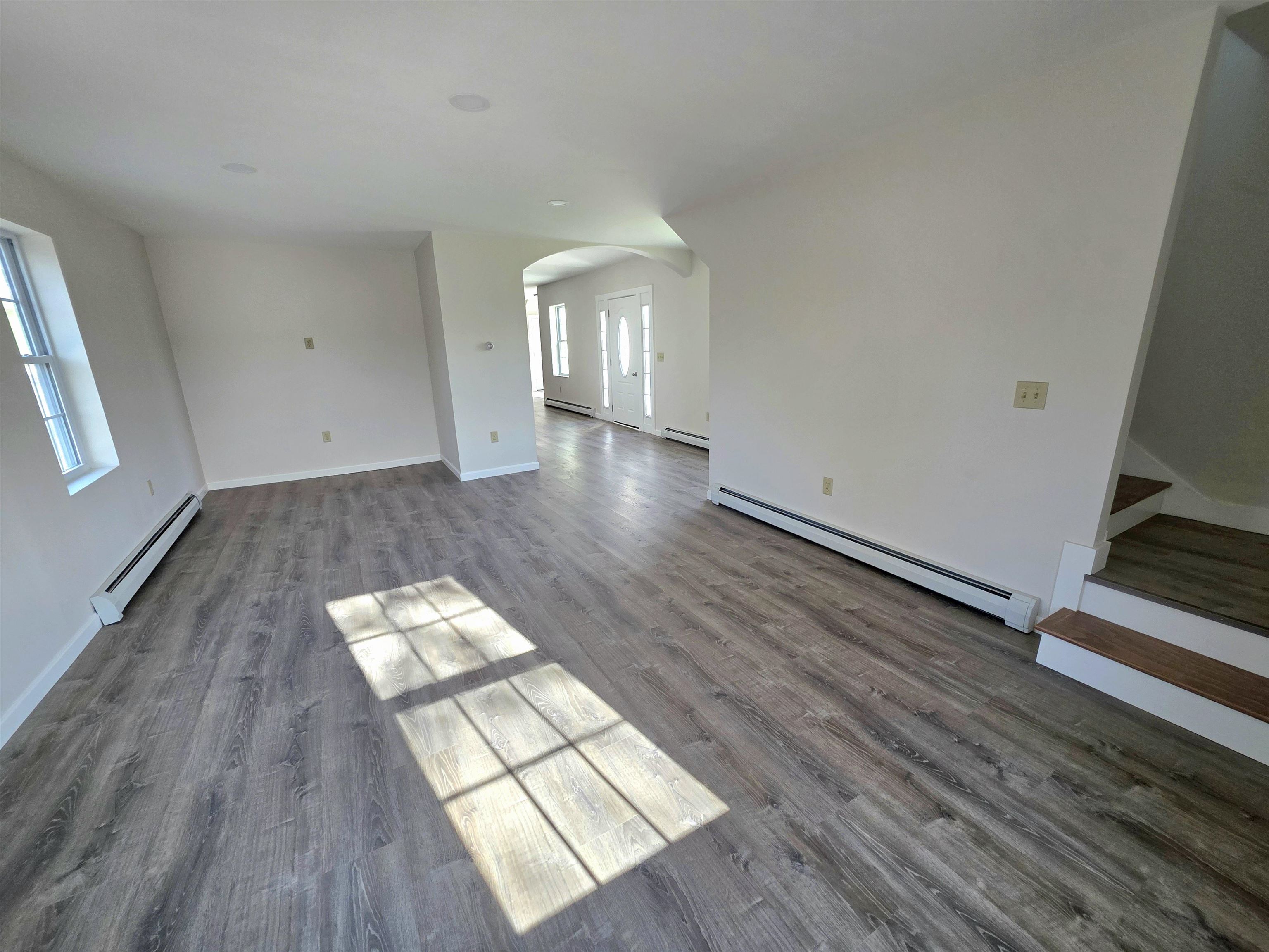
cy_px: 476
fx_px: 477
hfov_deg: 106.2
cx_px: 634
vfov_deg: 89.9
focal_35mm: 13
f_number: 1.9
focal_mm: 2.2
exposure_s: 1/120
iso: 125
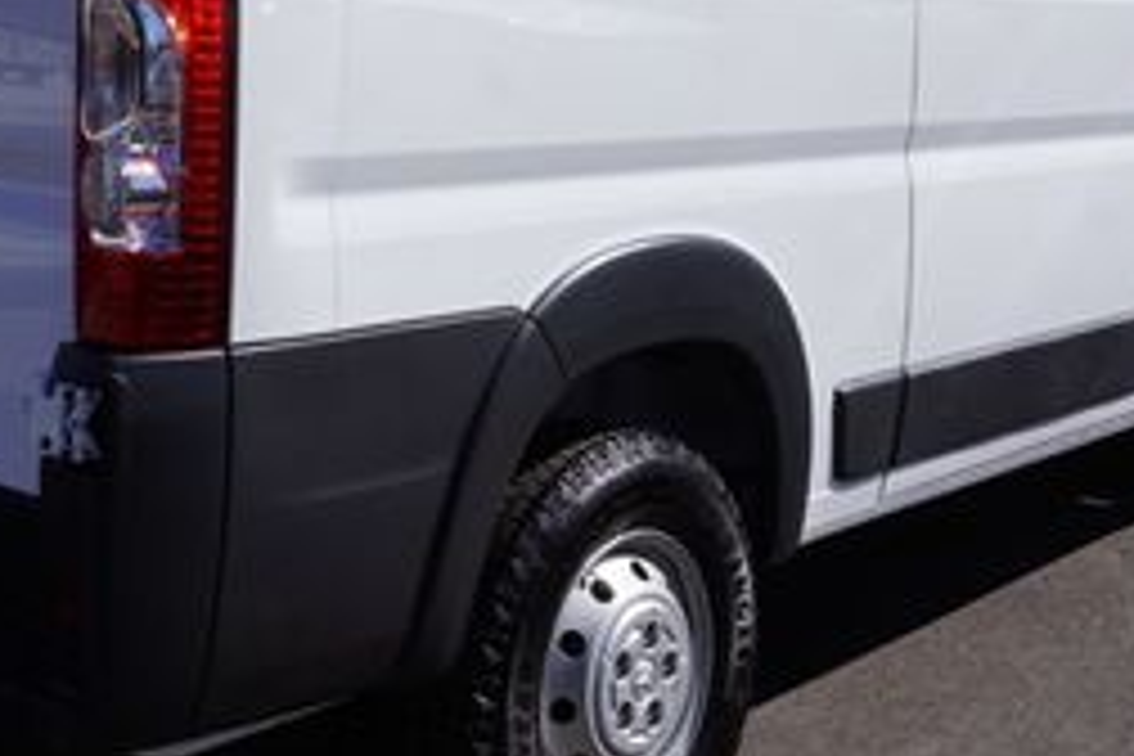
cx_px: 400
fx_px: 1921
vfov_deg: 21.5
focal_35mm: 61
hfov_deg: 32.7
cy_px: 4
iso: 100
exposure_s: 1/160
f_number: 14
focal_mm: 16
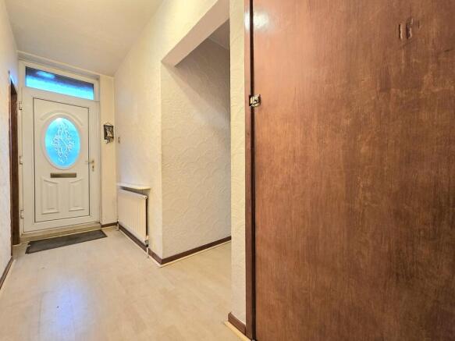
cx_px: 228
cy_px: 170
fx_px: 171
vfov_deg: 89.9
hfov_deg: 106.2
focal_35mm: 13
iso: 160
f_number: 2.2
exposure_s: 1/50.3
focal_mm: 2.2
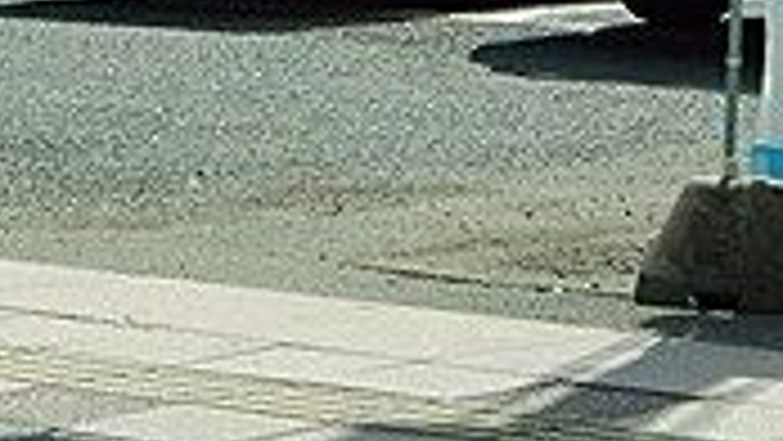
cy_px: -567
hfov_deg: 9.7
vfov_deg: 5.3
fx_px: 4590
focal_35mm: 221
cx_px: 207
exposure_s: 1/640
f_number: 3.8
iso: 125
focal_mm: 9.7
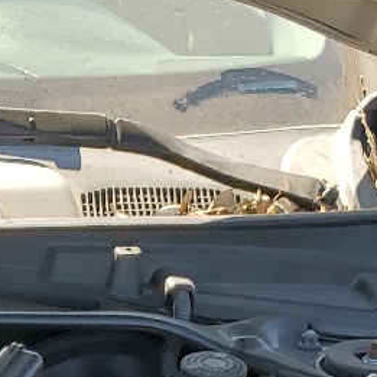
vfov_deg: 10.8
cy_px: 861
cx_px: -264
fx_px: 1737
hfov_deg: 11.6
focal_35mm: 141
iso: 50
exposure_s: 1/667
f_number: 1.5
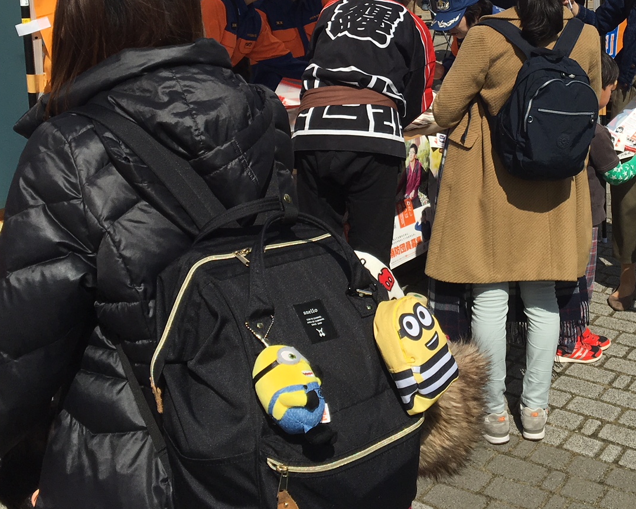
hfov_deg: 35.2
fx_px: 997
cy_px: 74
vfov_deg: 27.8
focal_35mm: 53
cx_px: 398
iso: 25
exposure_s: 1/3497
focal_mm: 4.15
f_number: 2.2
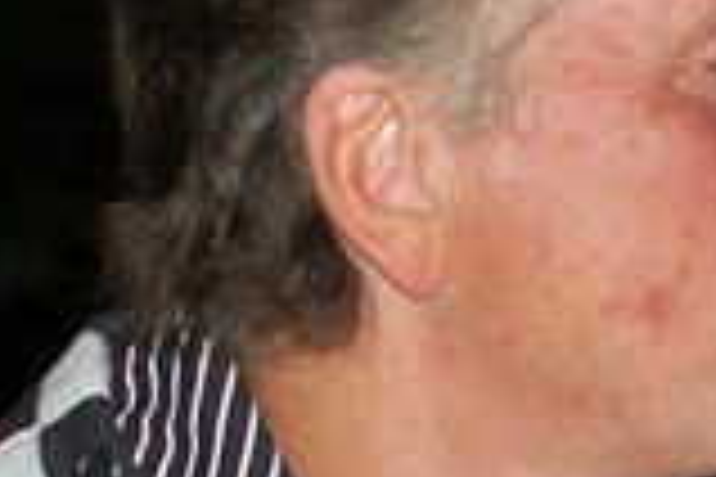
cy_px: 461
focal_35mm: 264
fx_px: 5241
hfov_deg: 7.8
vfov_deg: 5.2
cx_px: 741
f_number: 2.8
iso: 400
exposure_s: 1/60
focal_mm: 35
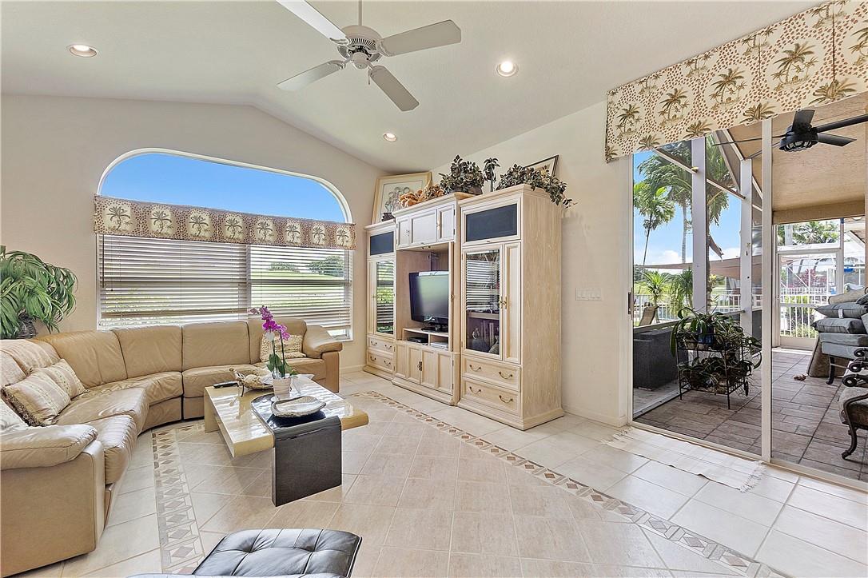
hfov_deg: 100.4
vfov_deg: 77.3
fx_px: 361
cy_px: 289
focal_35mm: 15
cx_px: 434
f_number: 9
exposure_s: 1/15
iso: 250
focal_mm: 10
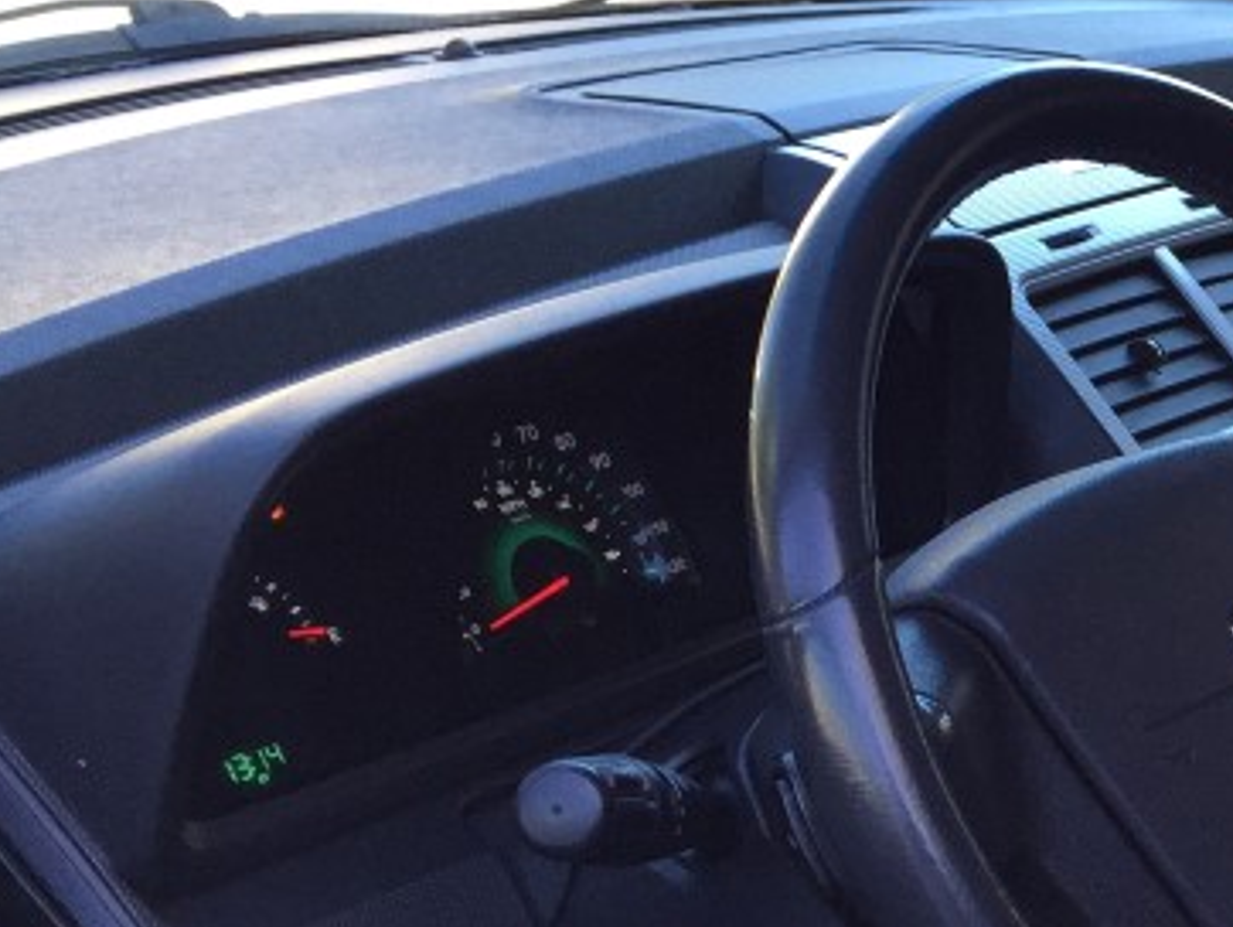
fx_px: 2923
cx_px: 1717
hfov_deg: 21.0
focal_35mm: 82
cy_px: 709
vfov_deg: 17.9
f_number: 2.2
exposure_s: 1/120
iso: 50
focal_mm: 4.15
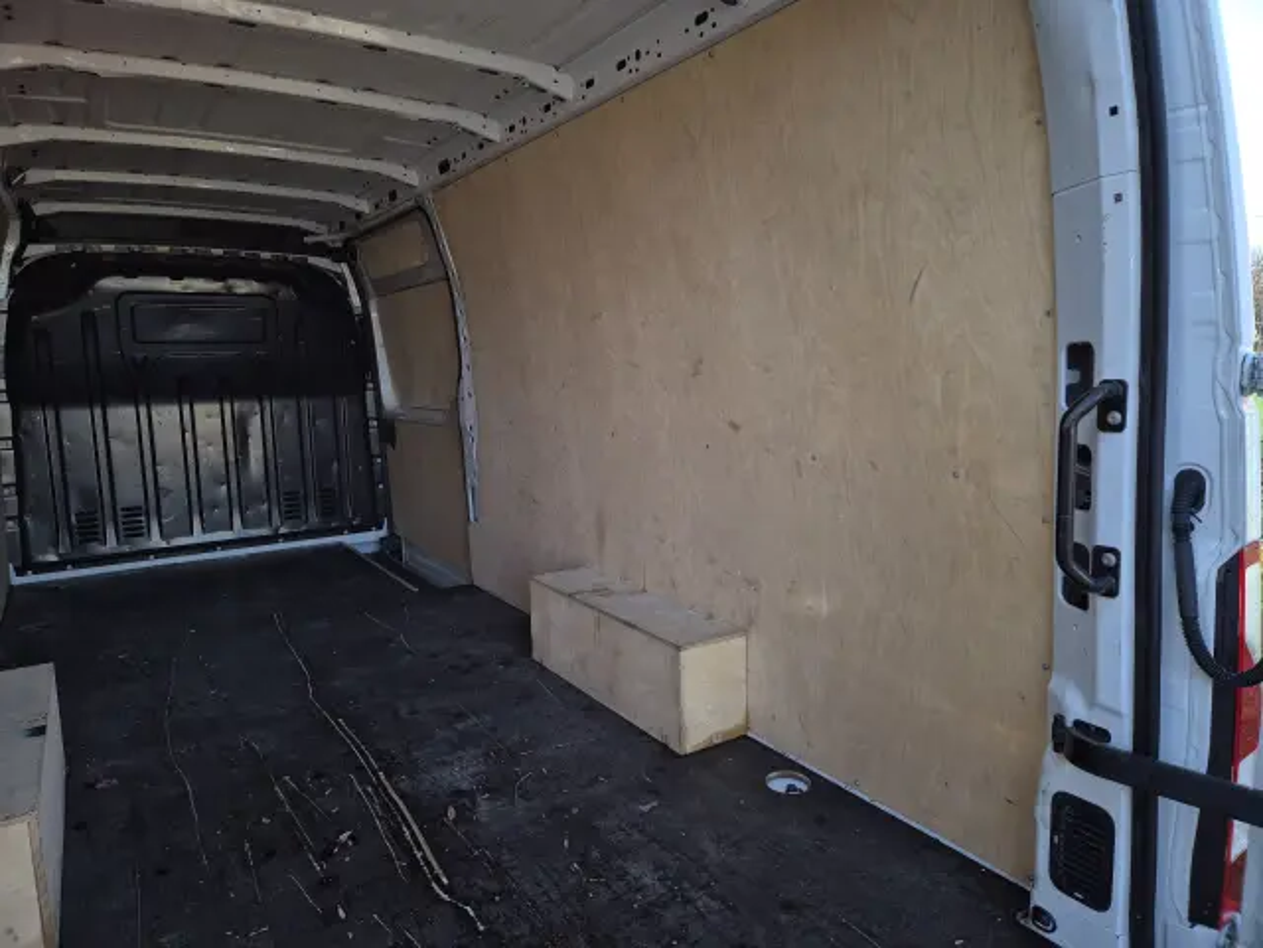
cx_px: 632
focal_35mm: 23
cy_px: 474
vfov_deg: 58.9
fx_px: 839
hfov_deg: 73.9
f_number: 1.8
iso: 32
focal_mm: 5.4
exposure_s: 1/100
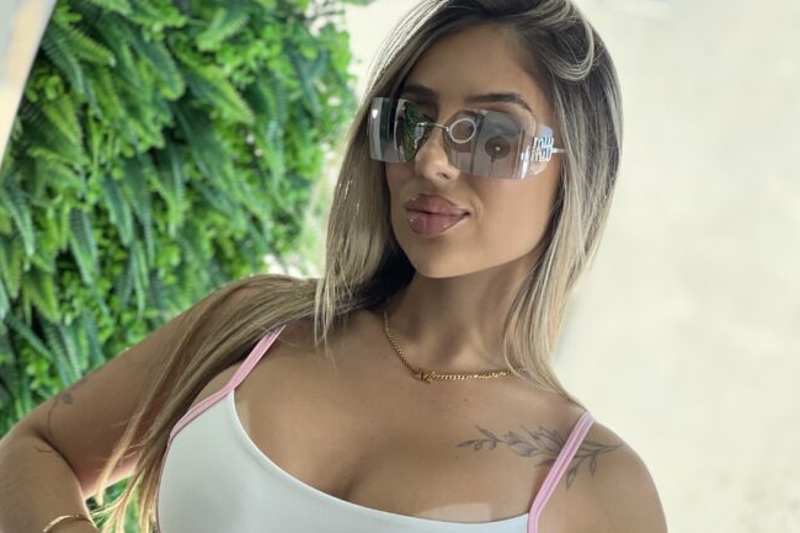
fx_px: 2555
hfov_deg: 17.8
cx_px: 396
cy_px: 452
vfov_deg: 11.8
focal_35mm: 115
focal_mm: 9
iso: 80
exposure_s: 1/120
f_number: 2.8
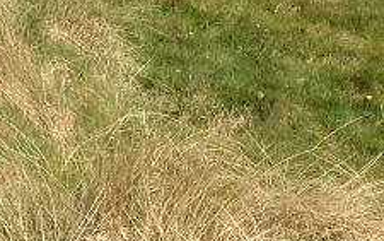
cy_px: -190
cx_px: 232
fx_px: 1728
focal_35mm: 165
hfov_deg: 12.7
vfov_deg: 7.7
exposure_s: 1/1842
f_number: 2.4
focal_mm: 4.28
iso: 50
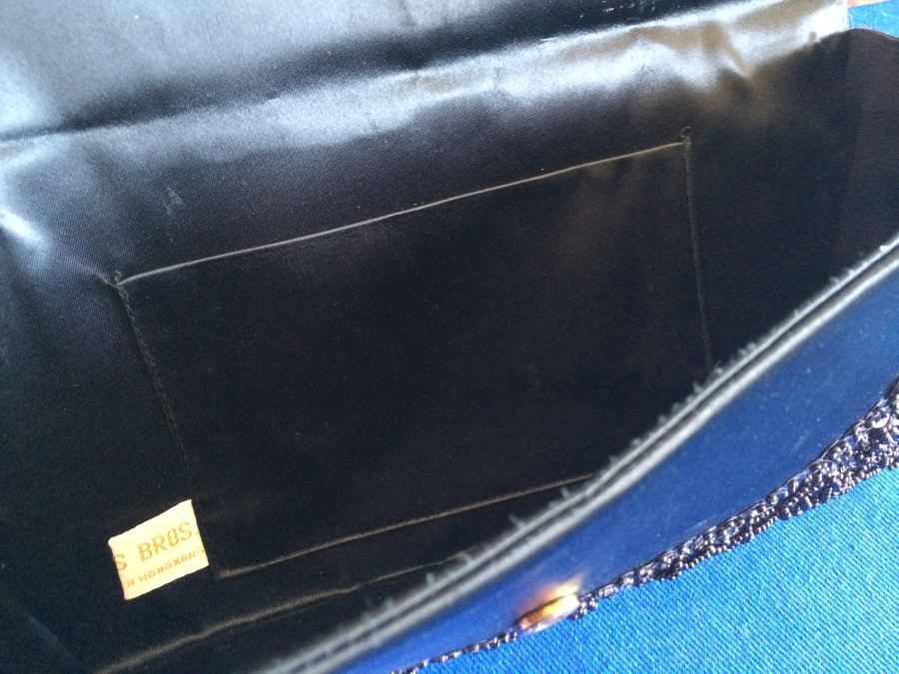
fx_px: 779
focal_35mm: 30
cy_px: 337
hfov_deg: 60.0
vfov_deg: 46.8
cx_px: 450
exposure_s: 1/20
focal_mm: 4.12
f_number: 2.2
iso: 320
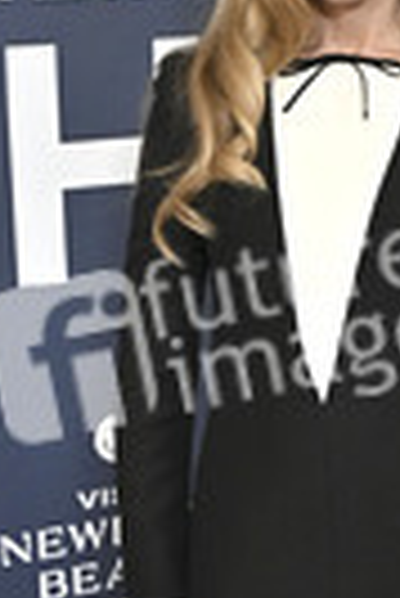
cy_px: 562
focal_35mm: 114
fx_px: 1895
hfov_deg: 12.0
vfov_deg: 17.6
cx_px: 346
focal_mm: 38
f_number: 5.6
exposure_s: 1/320
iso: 2500
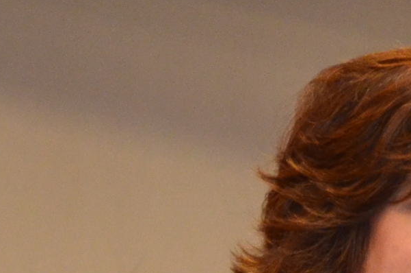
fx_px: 3681
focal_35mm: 323
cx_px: 915
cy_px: 661
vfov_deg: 4.2
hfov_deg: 6.2
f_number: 4
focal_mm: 35
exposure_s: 1/160
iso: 1250
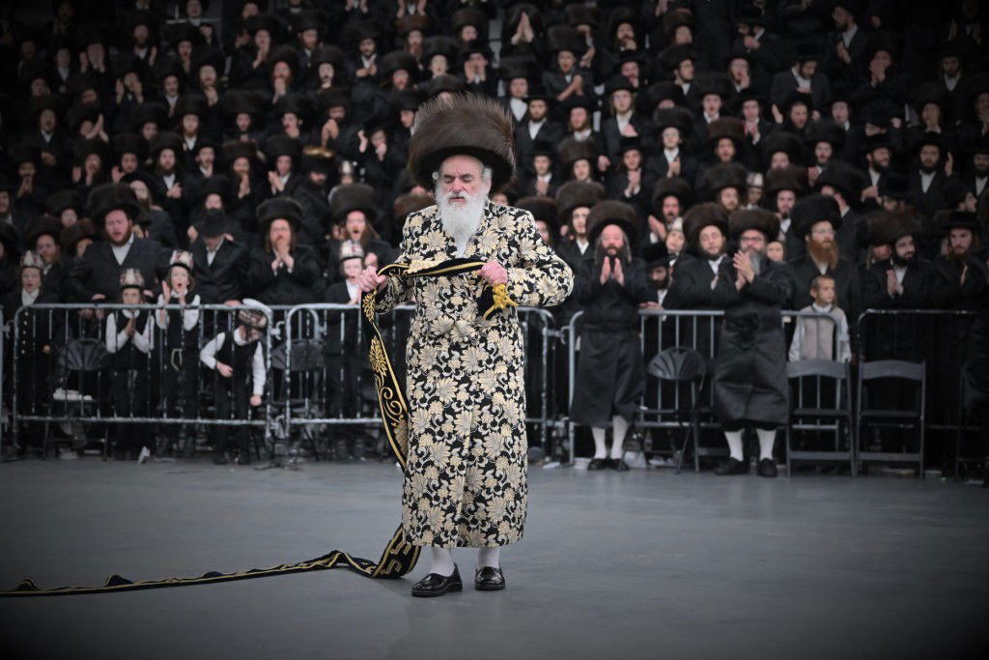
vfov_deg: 19.5
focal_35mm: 70
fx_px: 1923
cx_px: 494
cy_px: 330
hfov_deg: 28.8
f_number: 2.8
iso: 800
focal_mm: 70
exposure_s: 1/250
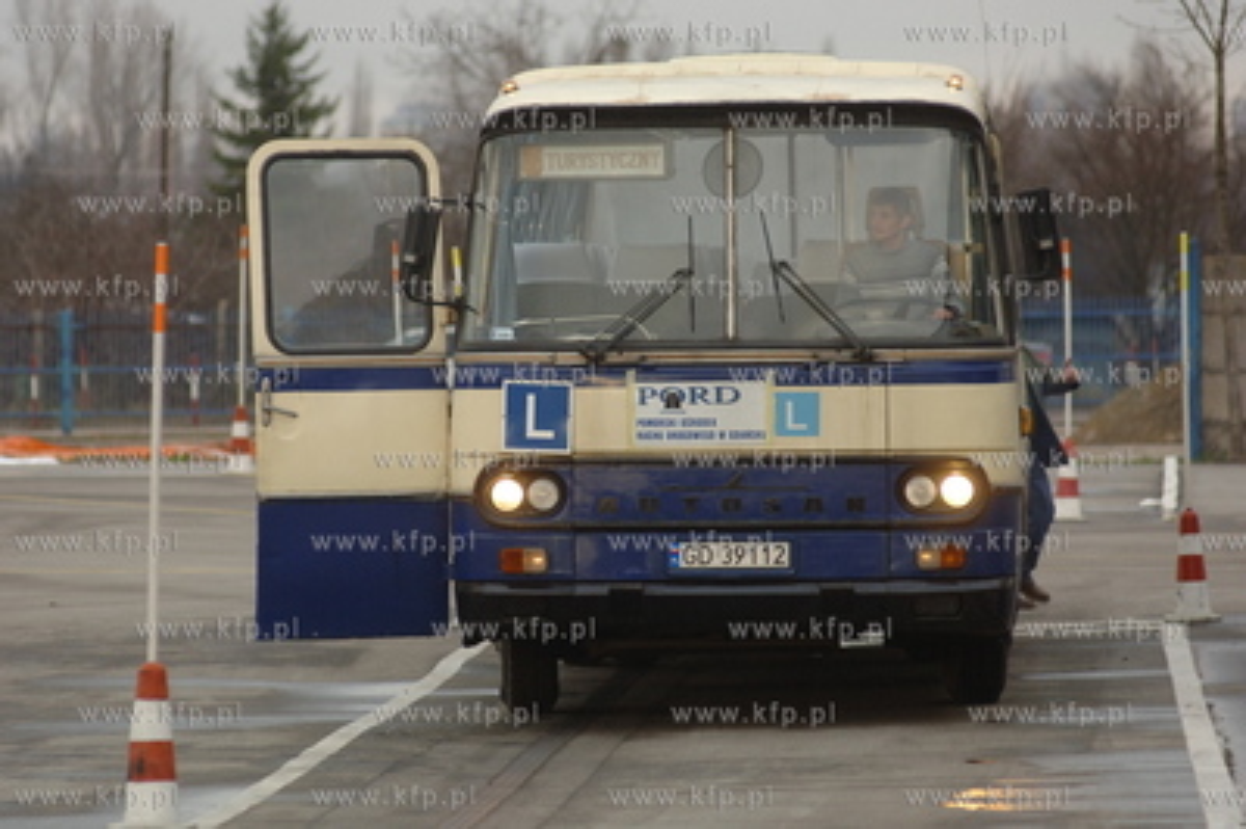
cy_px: 414
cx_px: 623
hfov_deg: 8.1
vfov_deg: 5.4
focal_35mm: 255
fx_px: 8818
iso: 400
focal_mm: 170
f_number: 4
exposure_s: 1/500
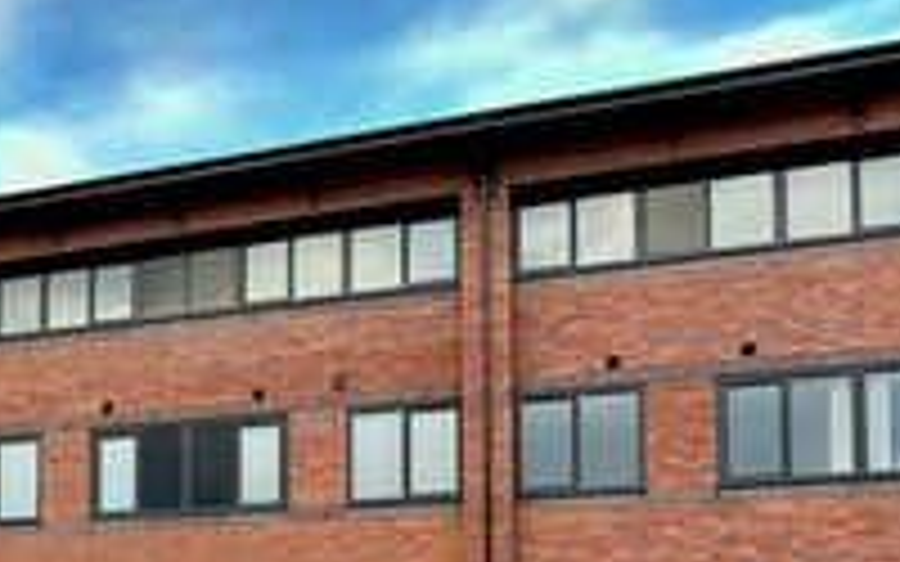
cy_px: 636
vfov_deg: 23.2
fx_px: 1275
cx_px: -9
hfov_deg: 35.1
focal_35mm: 52
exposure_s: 1/99
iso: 80
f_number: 2.2
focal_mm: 2.22
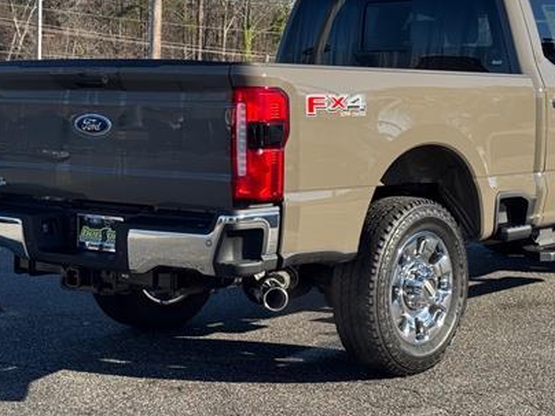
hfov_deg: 25.6
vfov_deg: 19.4
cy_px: 163
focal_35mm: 76
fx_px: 1219
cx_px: 357
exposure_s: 1/2331
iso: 64
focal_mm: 6.76
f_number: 1.78
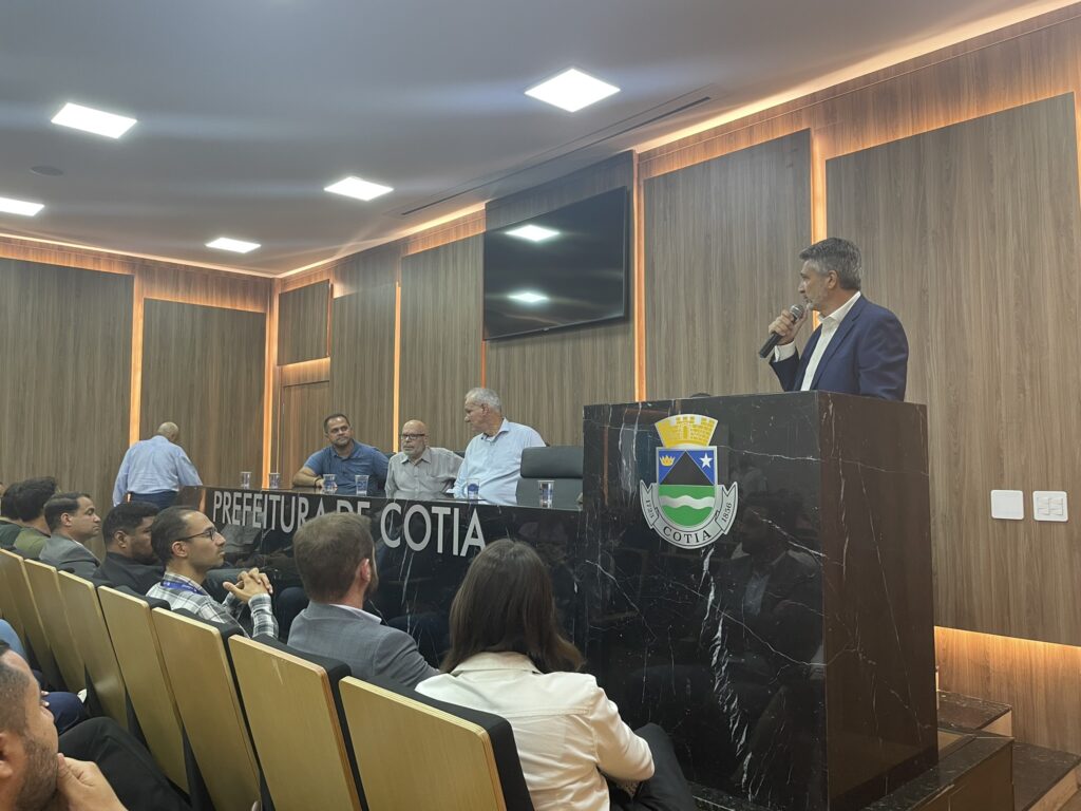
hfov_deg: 67.3
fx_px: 812
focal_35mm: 26
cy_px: 406
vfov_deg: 53.1
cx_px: 540
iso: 125
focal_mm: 4.2
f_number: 1.6
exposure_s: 1/60
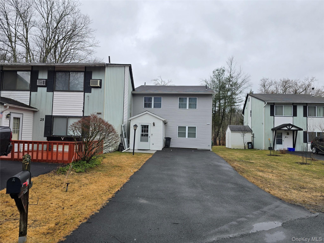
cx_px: 162
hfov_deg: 73.9
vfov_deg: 58.9
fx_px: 215
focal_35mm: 23
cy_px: 122
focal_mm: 6.3
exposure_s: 1/419
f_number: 1.7
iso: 12
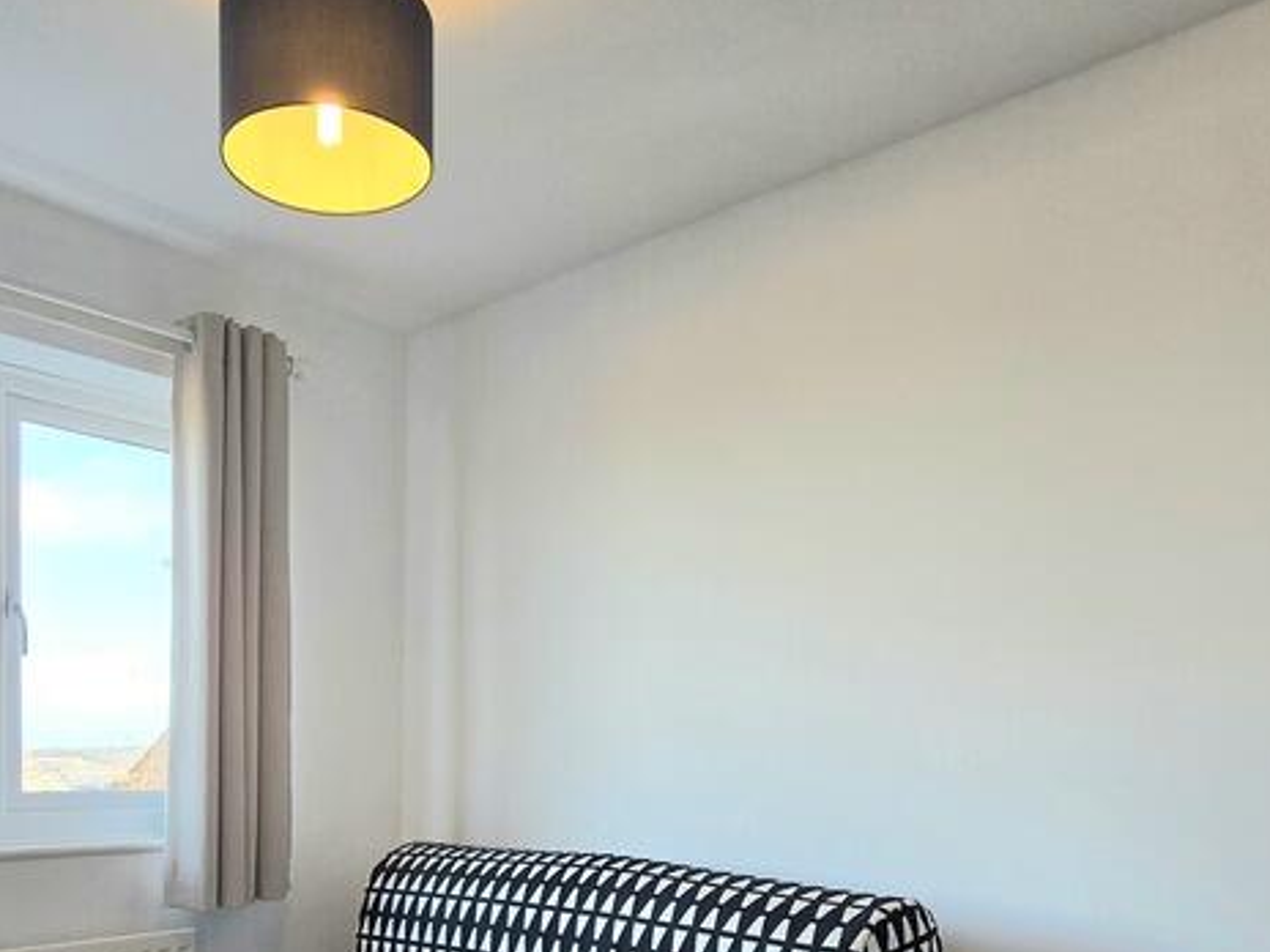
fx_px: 1027
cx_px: 531
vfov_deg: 47.3
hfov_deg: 63.1
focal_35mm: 28
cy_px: 747
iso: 64
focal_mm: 2.2
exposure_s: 1/100
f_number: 2.2
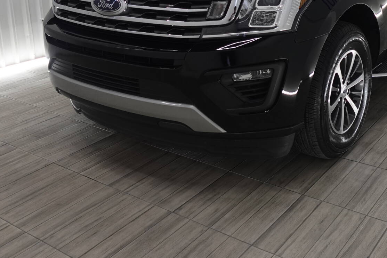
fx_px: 494
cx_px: 270
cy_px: 5
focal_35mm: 46
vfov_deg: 27.7
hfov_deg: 42.0
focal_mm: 7.6
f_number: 2
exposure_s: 1/80
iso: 200
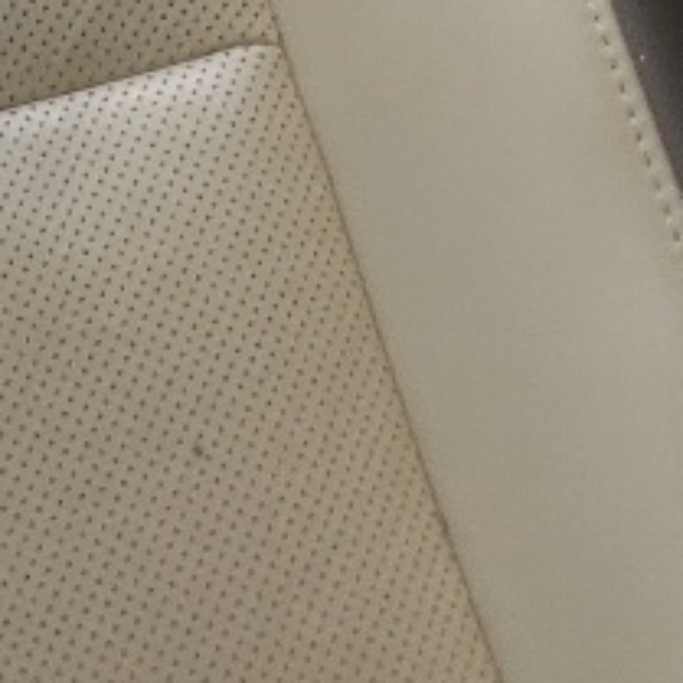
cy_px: -1255
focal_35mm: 176
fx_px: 3929
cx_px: -337
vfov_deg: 8.5
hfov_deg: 9.7
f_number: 1.5
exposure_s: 1/100
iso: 52
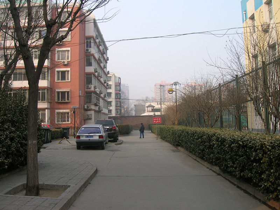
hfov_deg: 52.6
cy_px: 105
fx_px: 283
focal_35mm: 35
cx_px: 140
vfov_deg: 40.7
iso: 50
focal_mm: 5.8
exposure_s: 1/130
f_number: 4.9
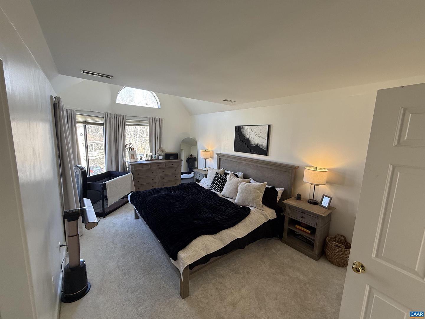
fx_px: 172
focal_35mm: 14
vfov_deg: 85.7
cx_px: 212
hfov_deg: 102.1
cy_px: 160
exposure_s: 1/120
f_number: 2.2
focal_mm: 2.22
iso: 160
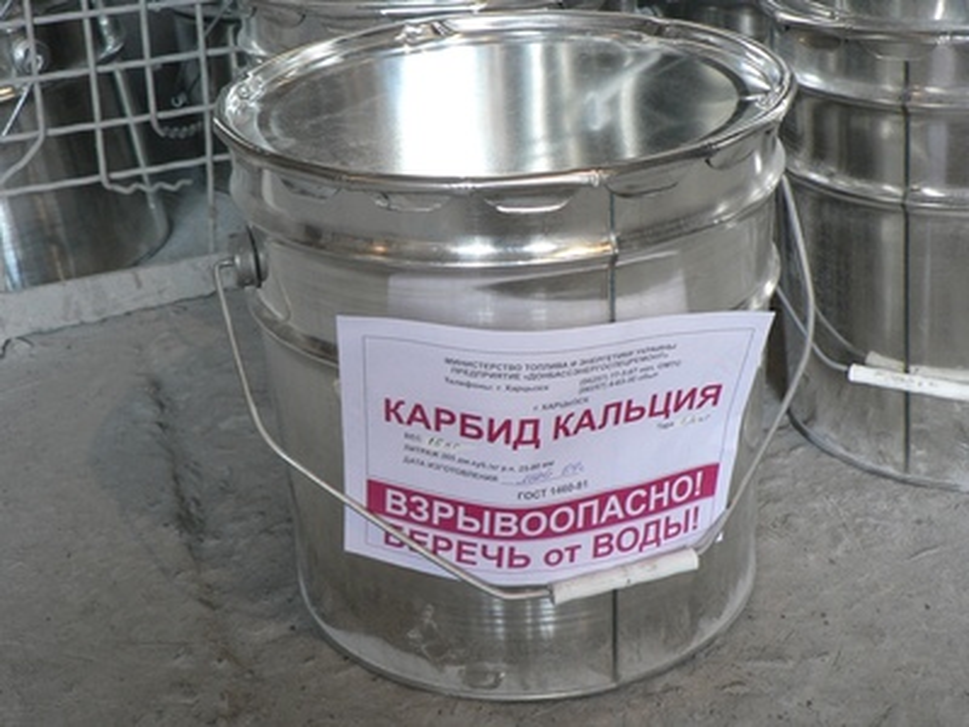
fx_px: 1540
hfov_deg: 34.9
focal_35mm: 55
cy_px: 364
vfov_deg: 26.6
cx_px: 484
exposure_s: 1/30
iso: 200
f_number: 2.8
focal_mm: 9.2
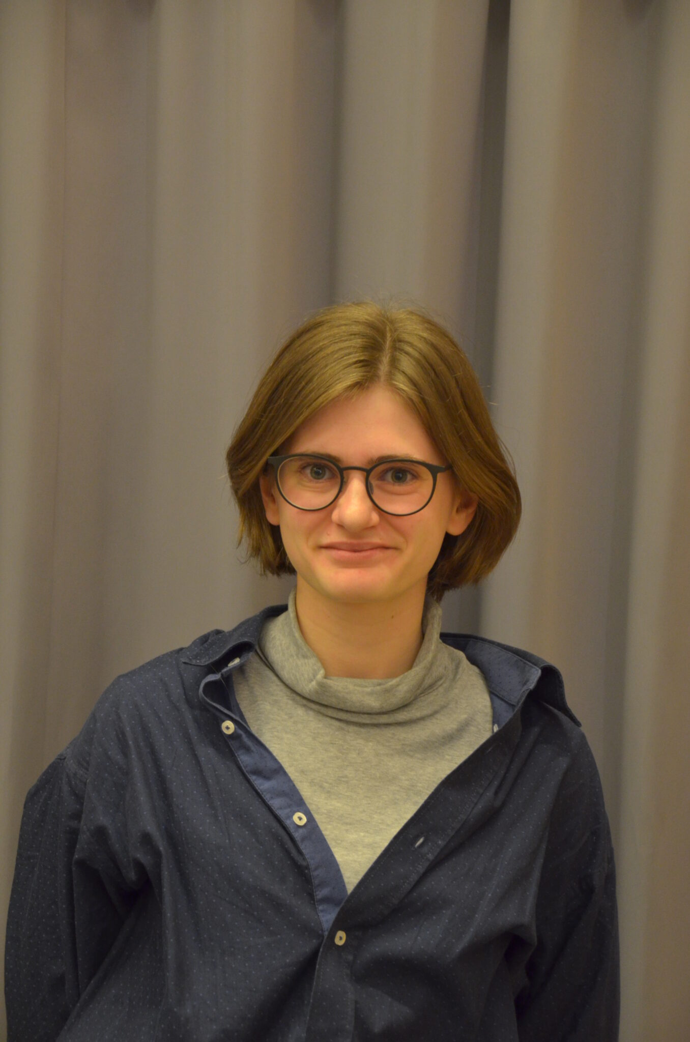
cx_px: 345
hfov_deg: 11.7
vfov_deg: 17.5
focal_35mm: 117
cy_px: 521
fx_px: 3380
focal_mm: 78
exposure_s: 1/30
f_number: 5.6
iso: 1600
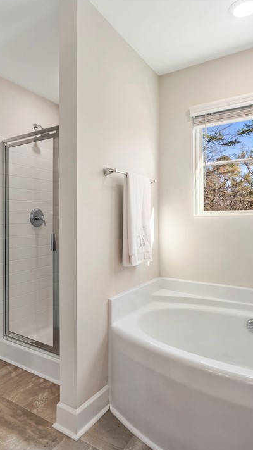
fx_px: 286
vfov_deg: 76.3
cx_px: 97
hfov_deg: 47.3
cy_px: 225
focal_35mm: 24
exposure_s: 1/10
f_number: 6.3
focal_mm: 15
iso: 400
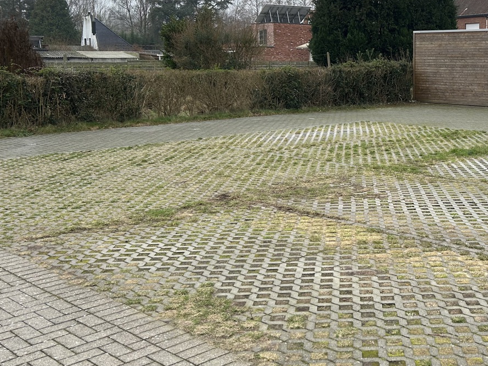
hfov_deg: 38.4
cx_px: 414
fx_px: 663
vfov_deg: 30.5
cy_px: 105
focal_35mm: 47
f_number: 1.5
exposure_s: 1/1326
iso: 50
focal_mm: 5.7
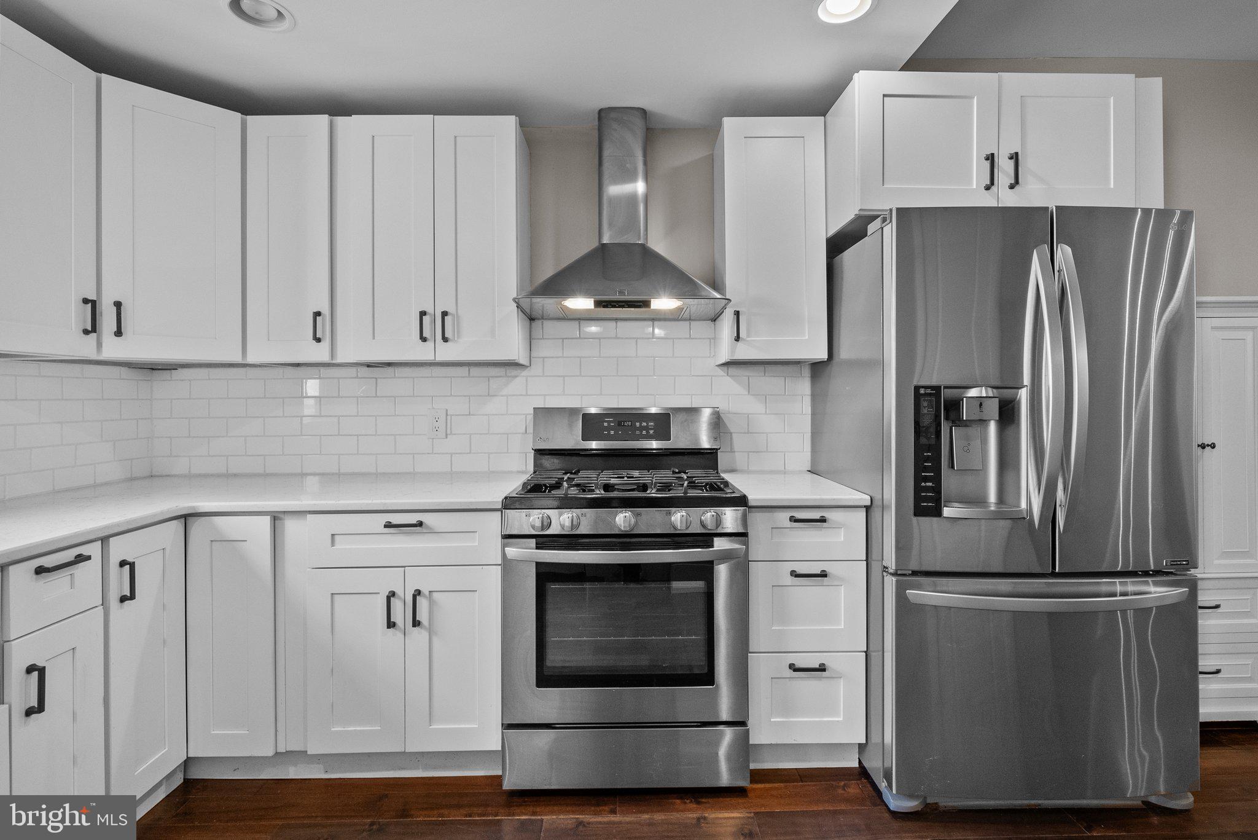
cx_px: 629
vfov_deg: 73.8
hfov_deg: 96.7
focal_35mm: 16
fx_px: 559
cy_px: 420
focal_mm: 16
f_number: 8
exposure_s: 1/15
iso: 2000
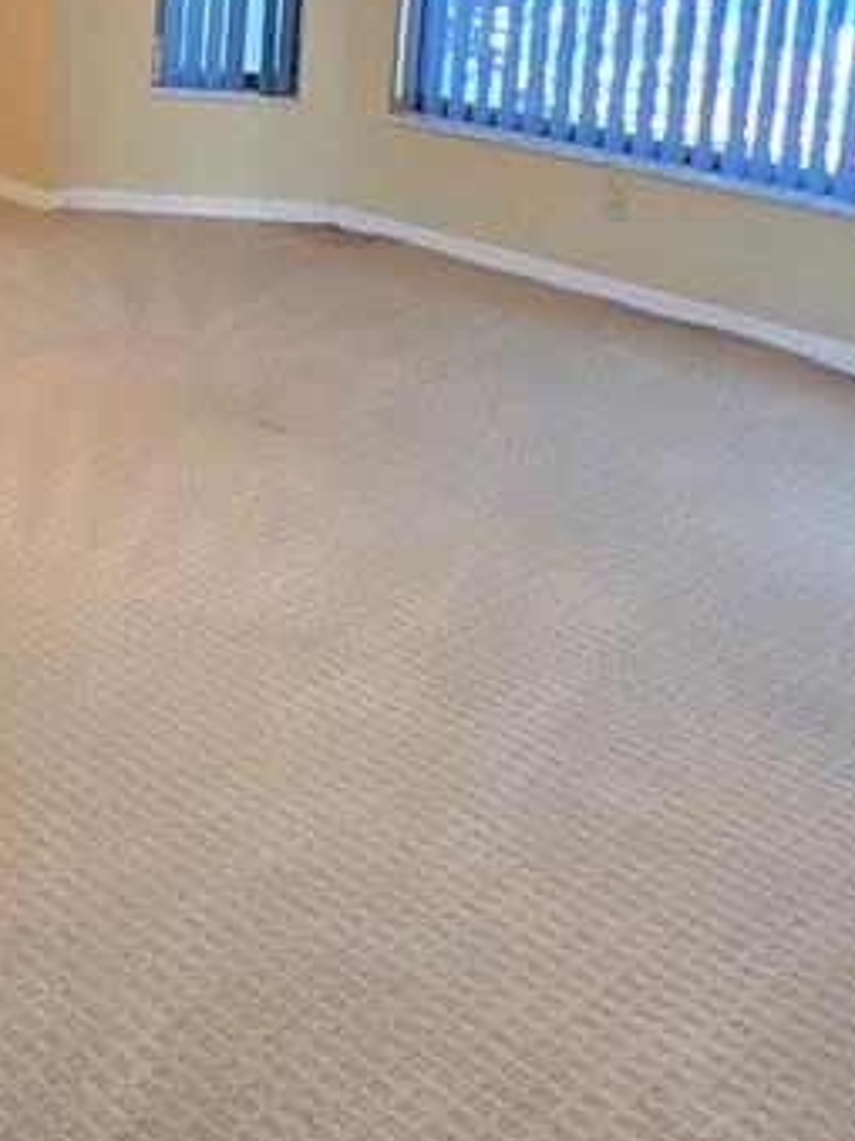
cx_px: -246
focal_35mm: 46
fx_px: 1516
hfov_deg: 26.8
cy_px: 34
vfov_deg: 37.4
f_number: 2.2
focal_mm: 2.2
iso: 1000
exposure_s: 1/60
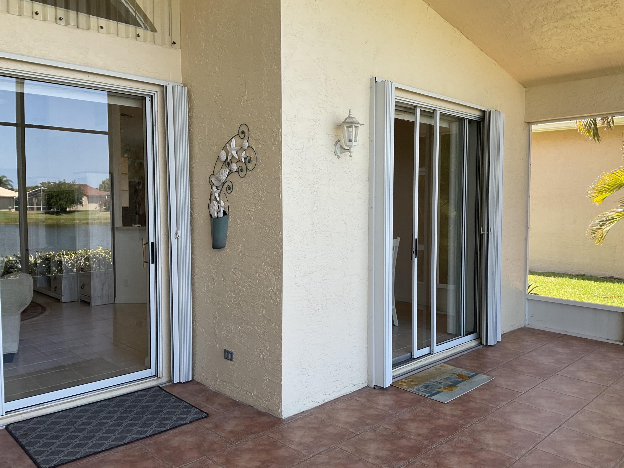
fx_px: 523
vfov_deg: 48.2
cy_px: 234
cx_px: 312
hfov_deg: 61.7
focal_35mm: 29
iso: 16
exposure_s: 1/120
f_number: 1.8
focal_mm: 3
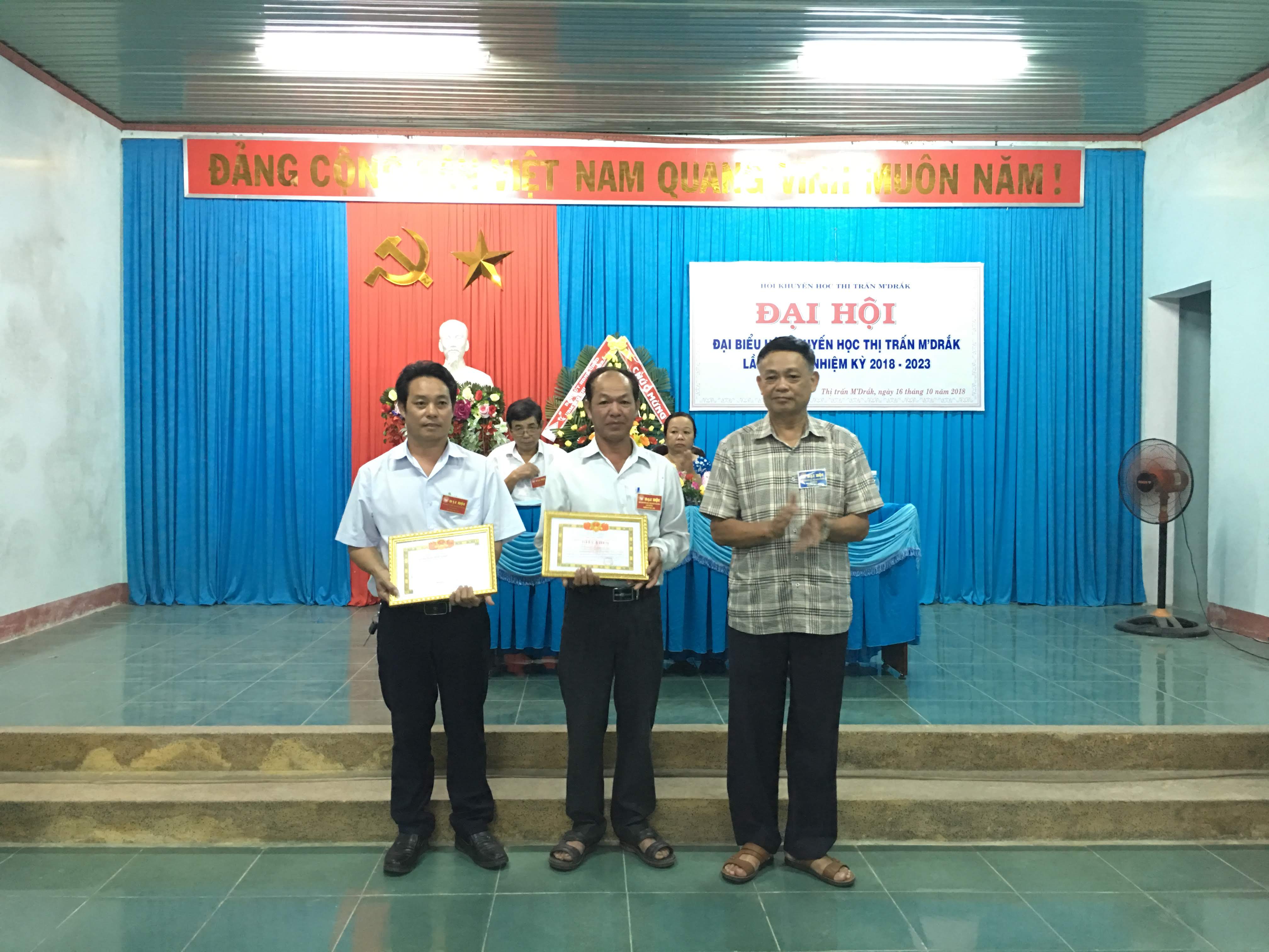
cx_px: 634
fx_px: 1063
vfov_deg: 48.2
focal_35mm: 29
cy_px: 476
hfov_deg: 61.7
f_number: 2.2
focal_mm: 4.15
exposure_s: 1/4
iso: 125
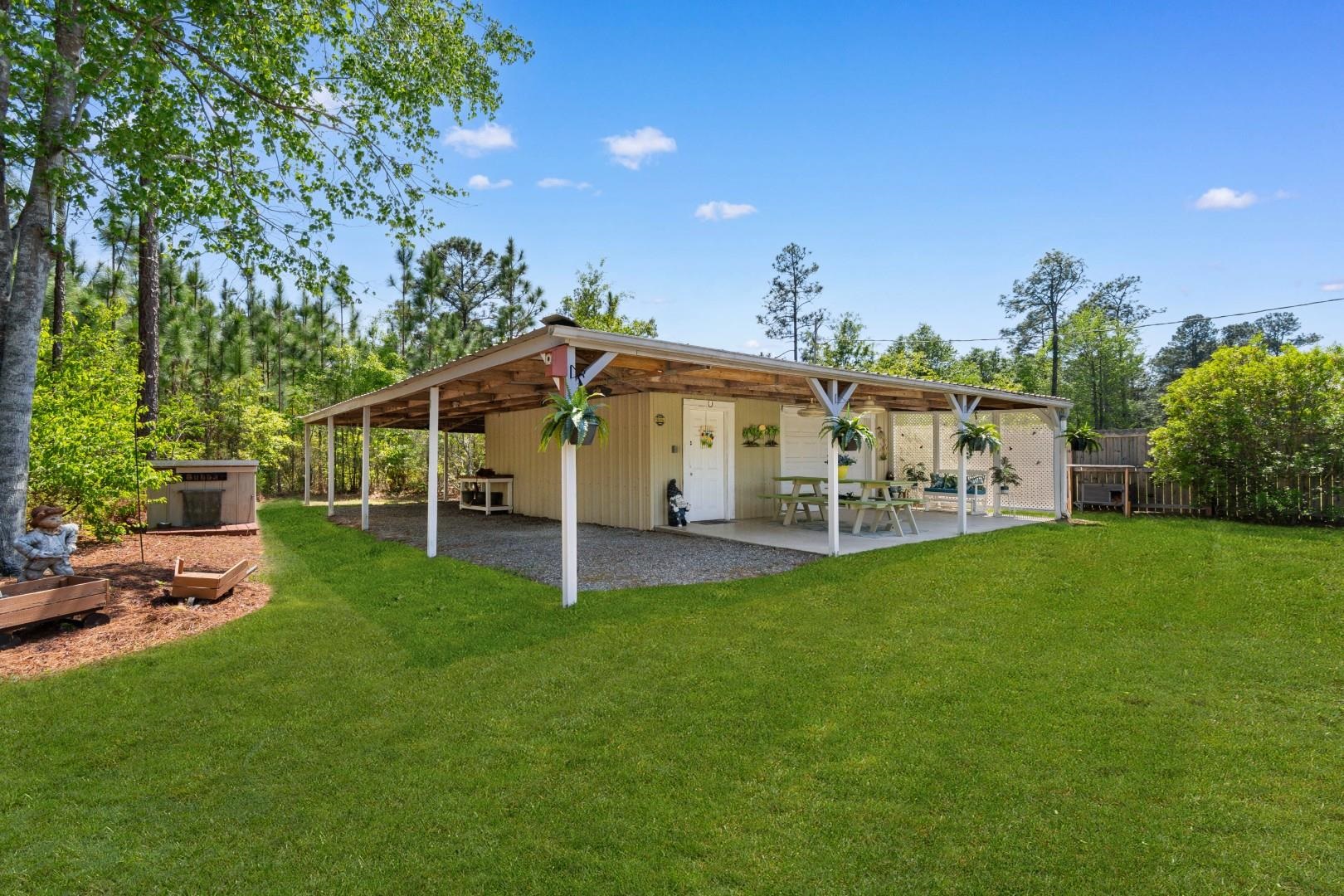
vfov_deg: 77.3
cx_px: 672
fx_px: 560
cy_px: 448
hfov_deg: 100.4
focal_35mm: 15
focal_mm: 10
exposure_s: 1/250
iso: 100
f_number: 8
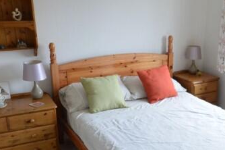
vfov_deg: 29.0
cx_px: 169
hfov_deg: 41.5
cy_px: 101
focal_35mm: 46
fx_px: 287
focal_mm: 10
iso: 400
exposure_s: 1/8
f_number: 8
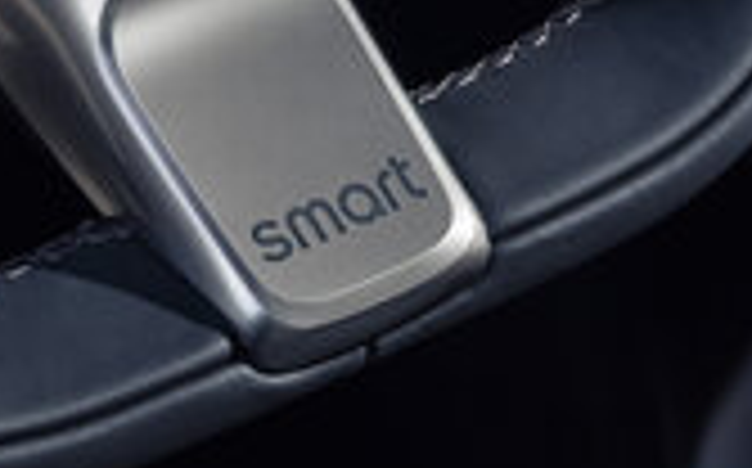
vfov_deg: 4.7
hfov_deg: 7.6
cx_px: 635
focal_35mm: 275
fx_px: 5630
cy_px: -556
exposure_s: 1/20
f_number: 5.6
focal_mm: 45
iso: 64
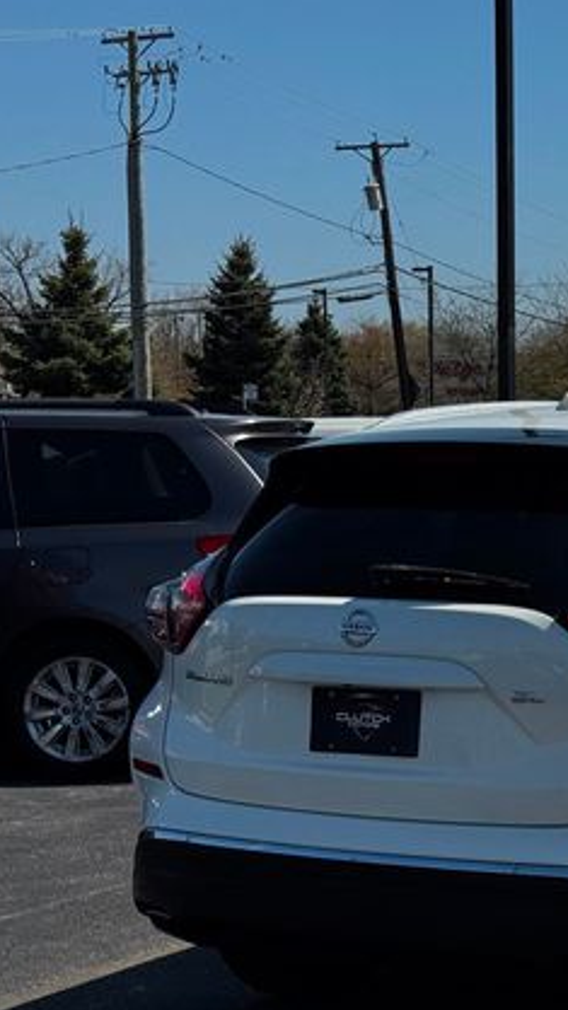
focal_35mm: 80
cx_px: 747
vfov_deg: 26.5
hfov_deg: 14.4
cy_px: 568
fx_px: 2143
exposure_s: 1/7937
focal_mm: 6.76
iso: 80
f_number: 1.78
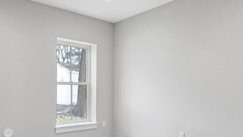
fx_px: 200
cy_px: 95
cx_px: 97
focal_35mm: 31
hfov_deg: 62.1
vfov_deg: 37.3
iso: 160
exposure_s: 1/6
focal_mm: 16
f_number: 8
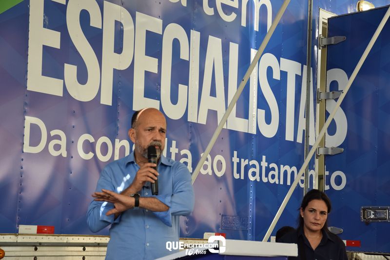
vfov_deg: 14.7
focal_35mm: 93
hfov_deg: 21.9
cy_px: 130
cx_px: 195
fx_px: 1007
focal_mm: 62
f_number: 5.3
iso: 500
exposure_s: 1/250
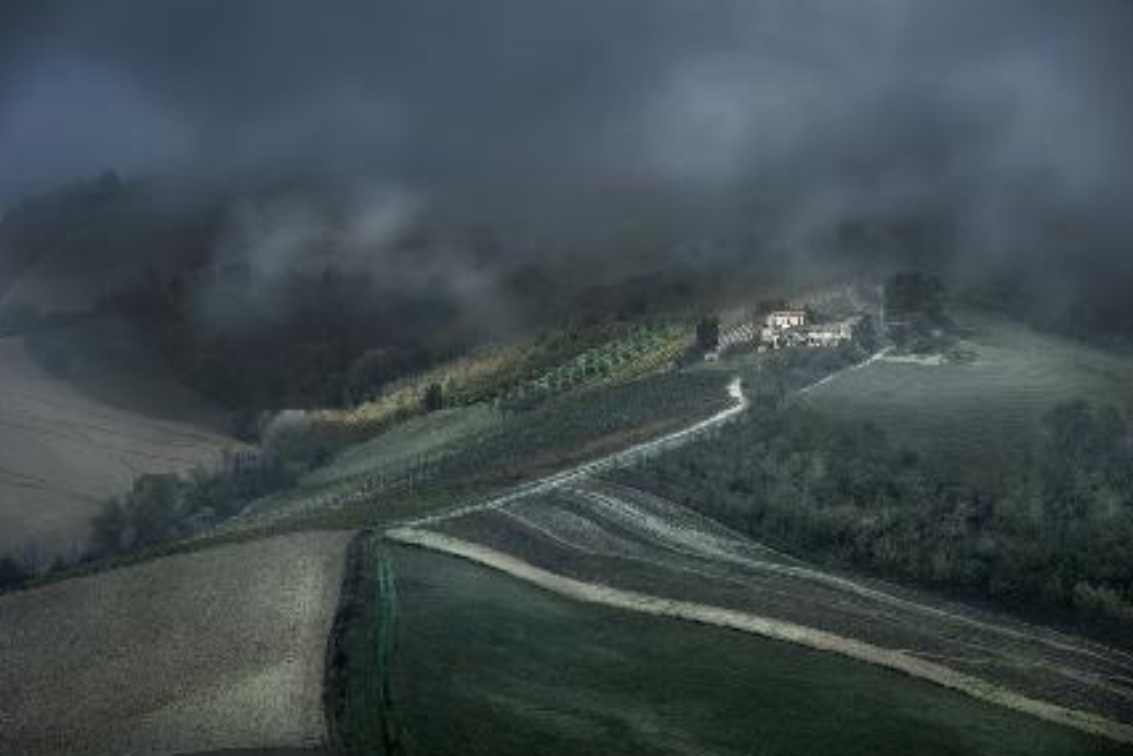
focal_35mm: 129
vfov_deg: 10.6
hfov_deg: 15.9
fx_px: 4060
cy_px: 383
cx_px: 537
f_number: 5.6
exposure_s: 1/640
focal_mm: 122
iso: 100
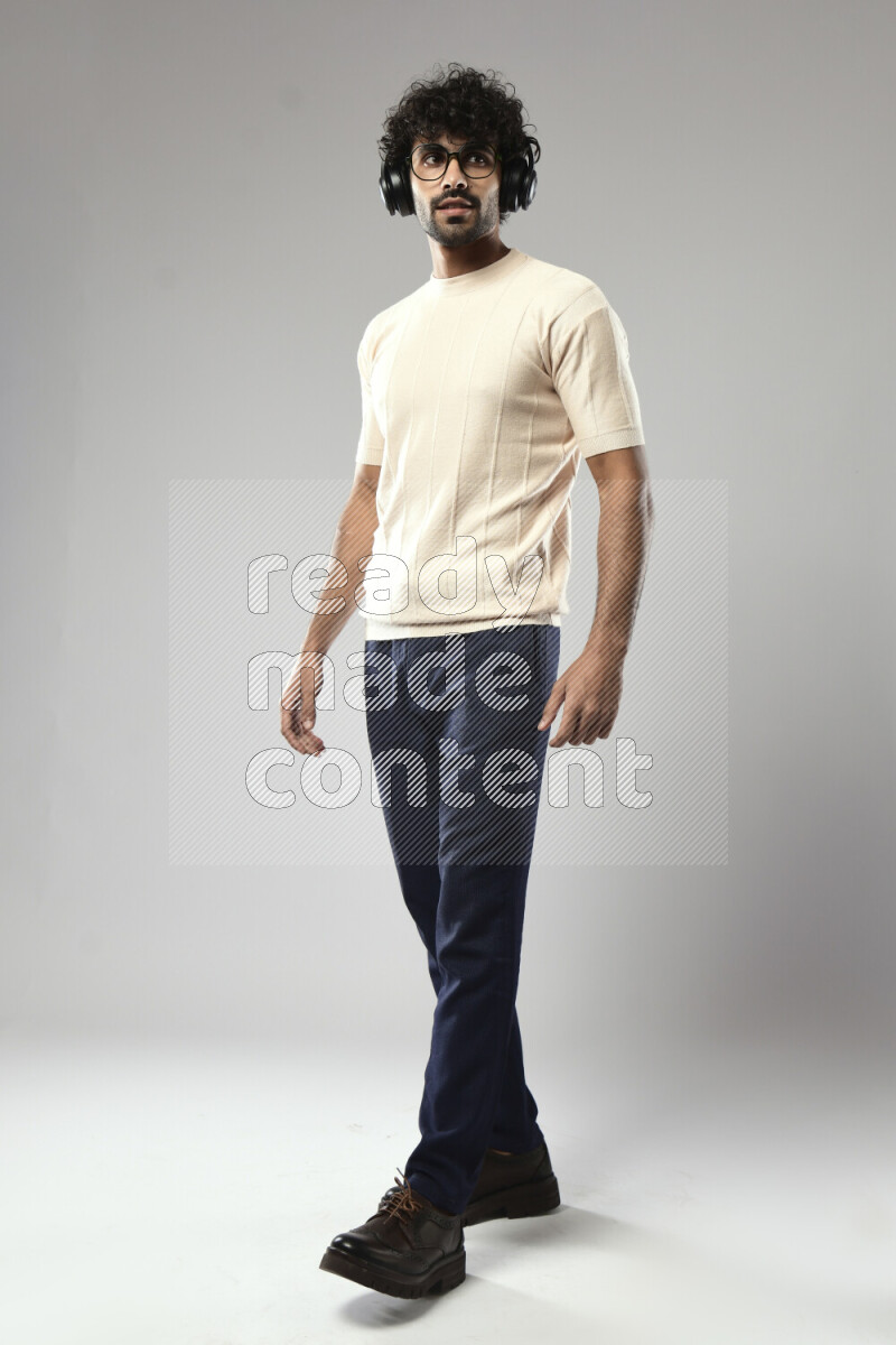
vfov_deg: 55.8
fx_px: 1269
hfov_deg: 38.9
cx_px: 448
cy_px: 672
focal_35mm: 34
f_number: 5.6
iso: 400
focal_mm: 34
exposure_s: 1/125
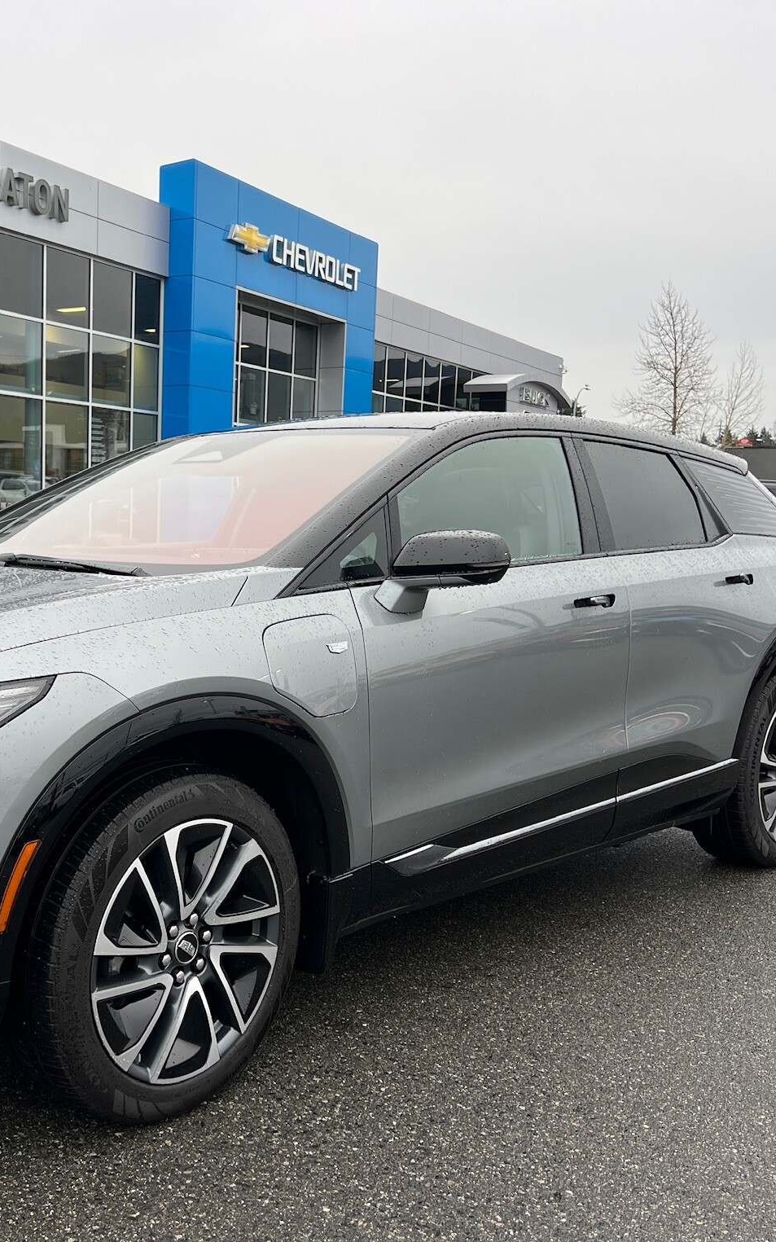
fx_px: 1252
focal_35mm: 37
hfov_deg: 33.7
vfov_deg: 52.8
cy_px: 625
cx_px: 186
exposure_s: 1/448
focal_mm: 5.7
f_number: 1.5
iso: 50
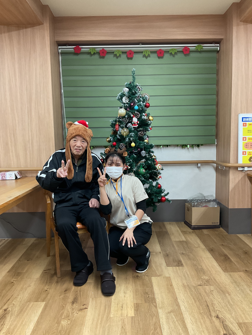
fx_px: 281
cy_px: 168
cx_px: 126
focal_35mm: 29
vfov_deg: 61.7
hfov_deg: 48.2
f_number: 1.8
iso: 125
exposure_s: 1/60
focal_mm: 3
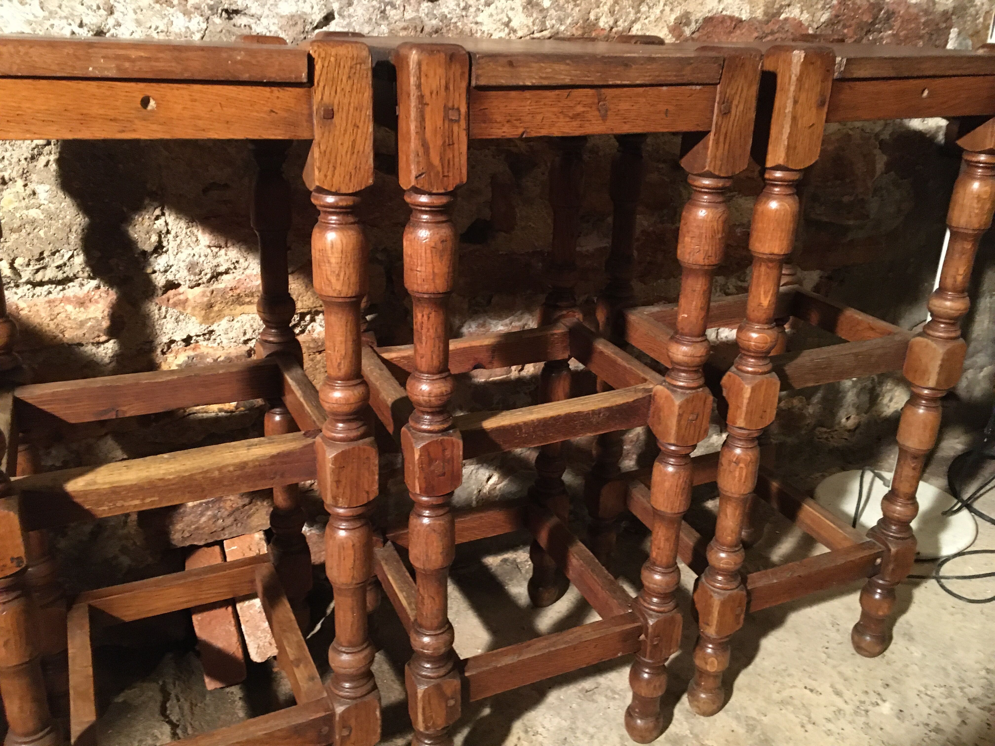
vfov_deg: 48.2
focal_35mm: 29
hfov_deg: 61.7
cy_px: 373
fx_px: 834
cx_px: 498
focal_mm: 4.15
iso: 320
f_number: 2.2
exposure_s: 1/17
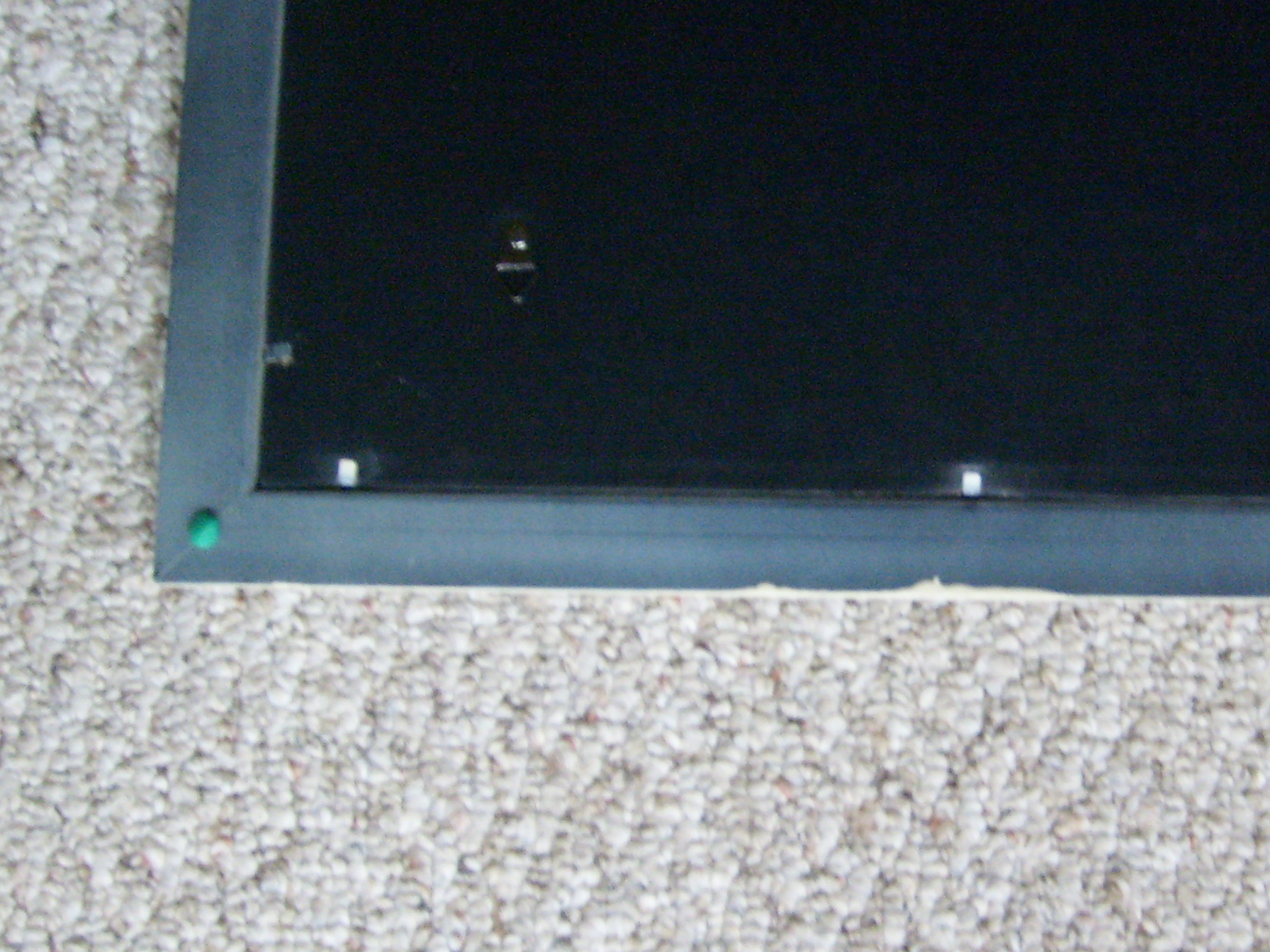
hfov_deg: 34.3
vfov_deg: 26.6
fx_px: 2018
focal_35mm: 55
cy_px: 455
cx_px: 943
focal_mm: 5.8
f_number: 2.8
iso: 200
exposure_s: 1/20
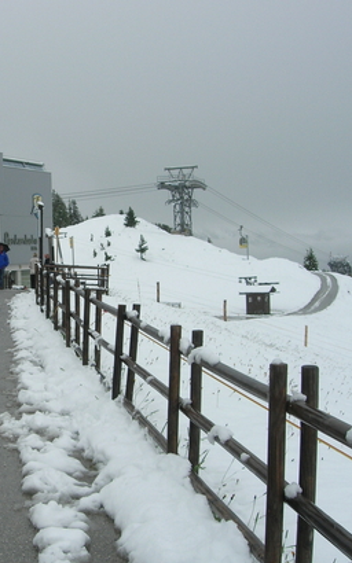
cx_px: 47
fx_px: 906
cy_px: 279
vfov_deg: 34.6
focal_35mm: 59
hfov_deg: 21.6
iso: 64
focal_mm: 7.8
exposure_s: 1/465
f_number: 4.8
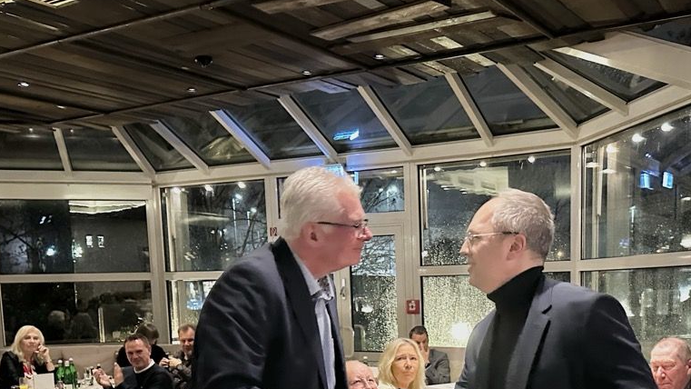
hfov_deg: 45.7
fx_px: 806
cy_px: 388
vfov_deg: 25.7
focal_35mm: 44
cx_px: 459
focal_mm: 6.86
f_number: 1.78
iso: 1600
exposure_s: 1/27
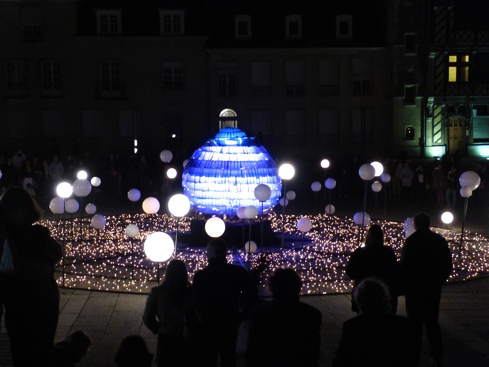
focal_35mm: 58
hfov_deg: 33.2
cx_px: 244
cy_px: 184
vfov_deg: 25.2
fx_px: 820
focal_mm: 10.5
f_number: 3.2
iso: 1000
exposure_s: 1/8
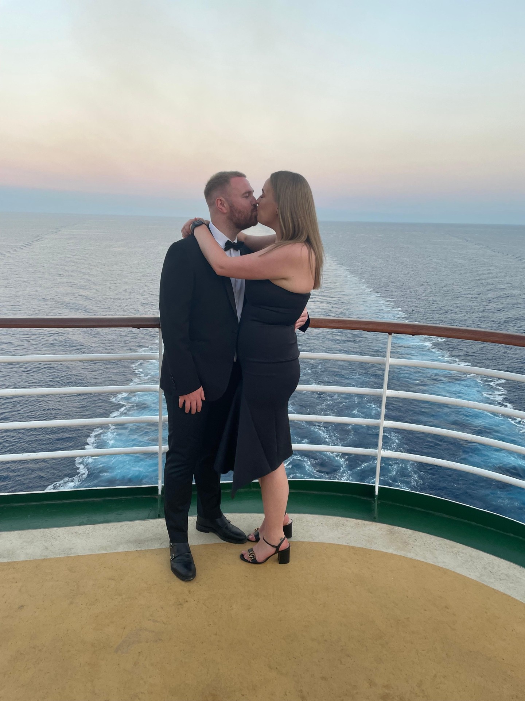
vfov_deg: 67.3
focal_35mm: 26
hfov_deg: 53.1
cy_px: 350
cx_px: 262
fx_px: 526
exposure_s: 1/121
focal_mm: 4.2
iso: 50
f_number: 1.6
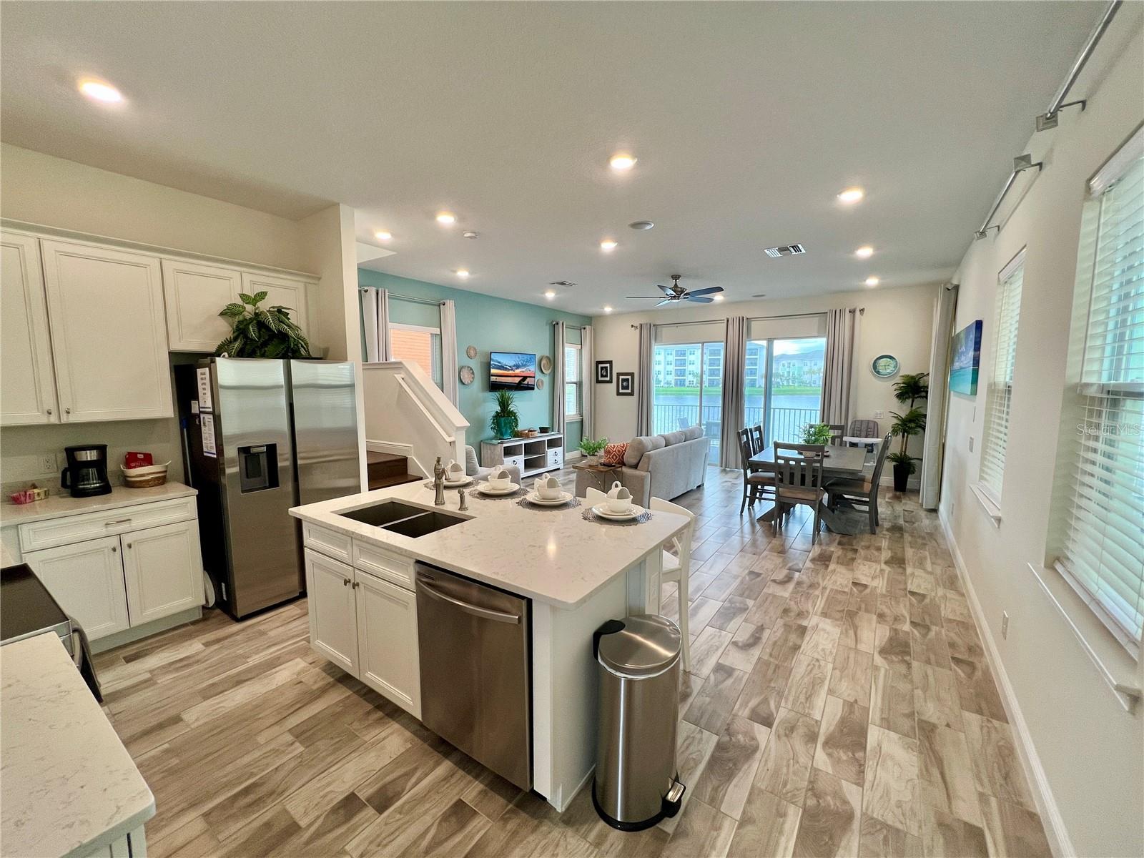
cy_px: 429
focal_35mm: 13
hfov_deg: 106.2
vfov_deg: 89.9
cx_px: 572
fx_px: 430
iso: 125
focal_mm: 1.57
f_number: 1.8
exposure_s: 1/120
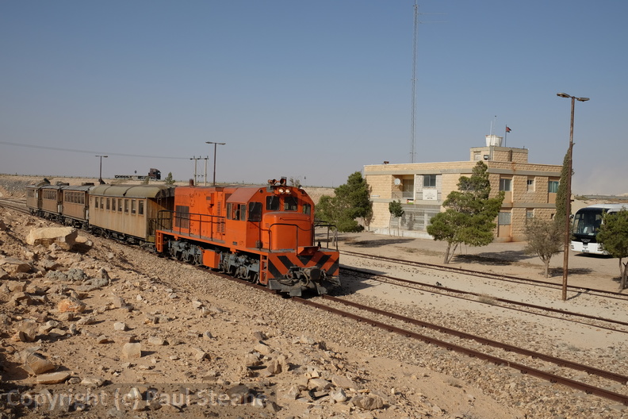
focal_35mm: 35
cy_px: 210
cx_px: 314
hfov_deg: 54.4
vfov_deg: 37.9
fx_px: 611
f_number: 11
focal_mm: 23.3
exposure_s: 1/350
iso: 200
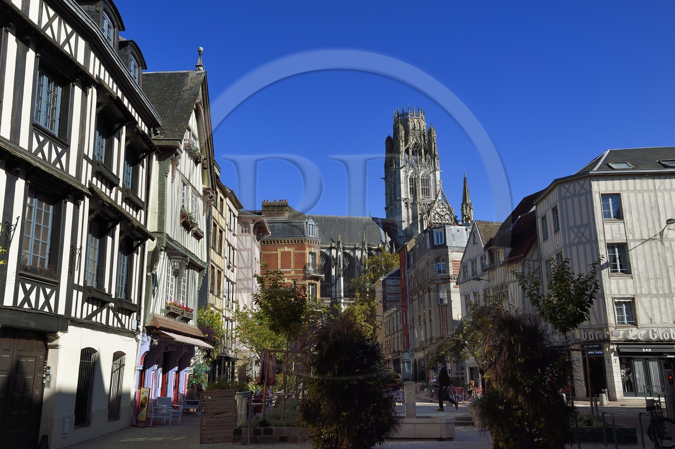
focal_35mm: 34
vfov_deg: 38.9
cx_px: 338
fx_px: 637
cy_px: 224
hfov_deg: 55.8
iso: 200
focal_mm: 34
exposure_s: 1/250
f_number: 14
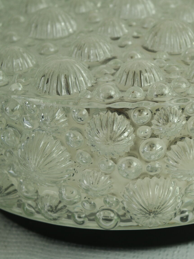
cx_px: 177
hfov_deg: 13.1
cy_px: 129
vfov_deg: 17.6
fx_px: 837
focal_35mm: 112
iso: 200
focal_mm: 50
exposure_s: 1/30
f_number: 6.3
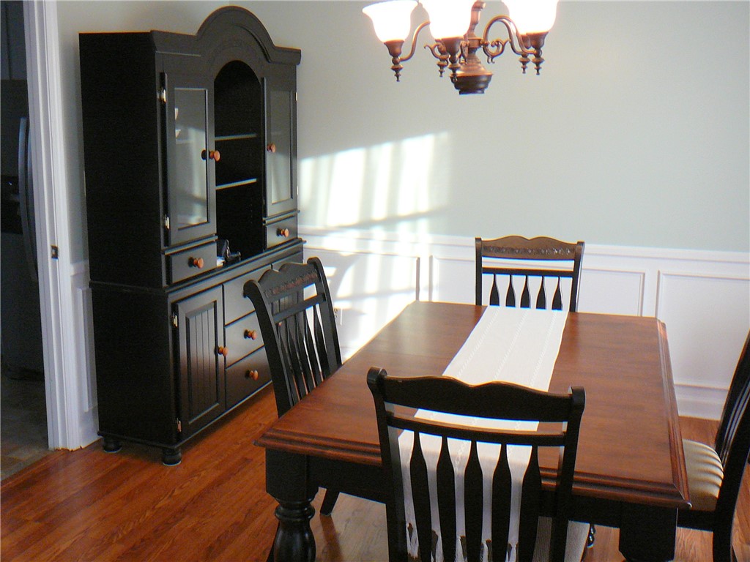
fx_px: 758
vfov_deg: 40.7
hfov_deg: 52.6
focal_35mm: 35
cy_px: 281
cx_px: 375
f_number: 2.8
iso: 200
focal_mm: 5.2
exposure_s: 1/25
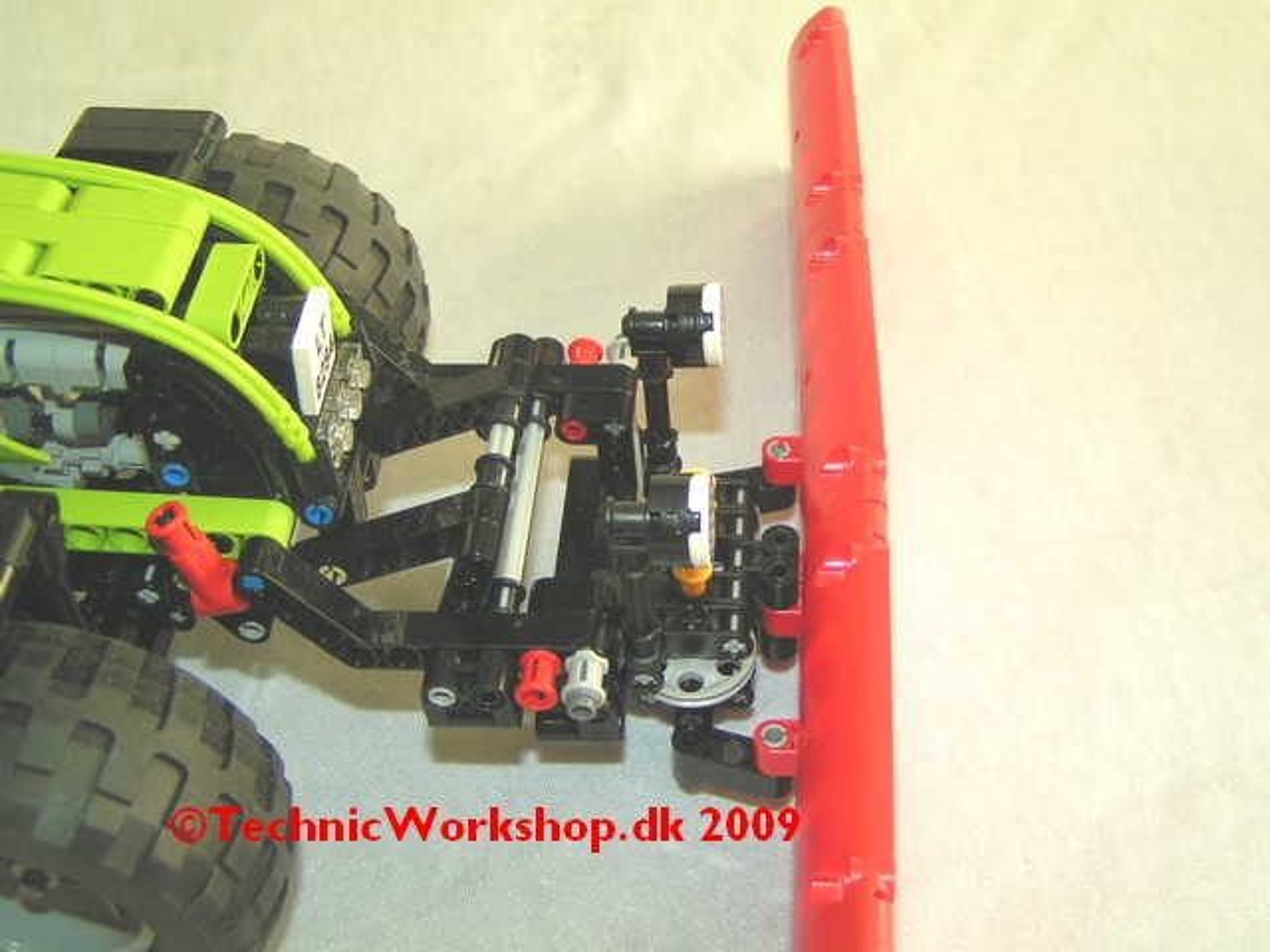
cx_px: 635
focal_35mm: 38
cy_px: 476
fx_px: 1394
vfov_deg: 37.7
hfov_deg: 49.0
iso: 64
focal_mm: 5.8
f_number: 2.8
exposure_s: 1/40
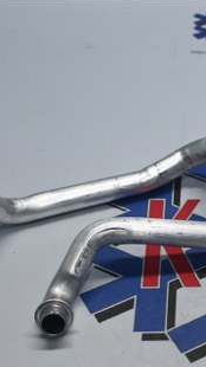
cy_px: 225
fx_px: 739
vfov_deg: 27.8
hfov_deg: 15.3
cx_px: 240
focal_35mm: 76
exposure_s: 1/125
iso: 450
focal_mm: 25
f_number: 4.2
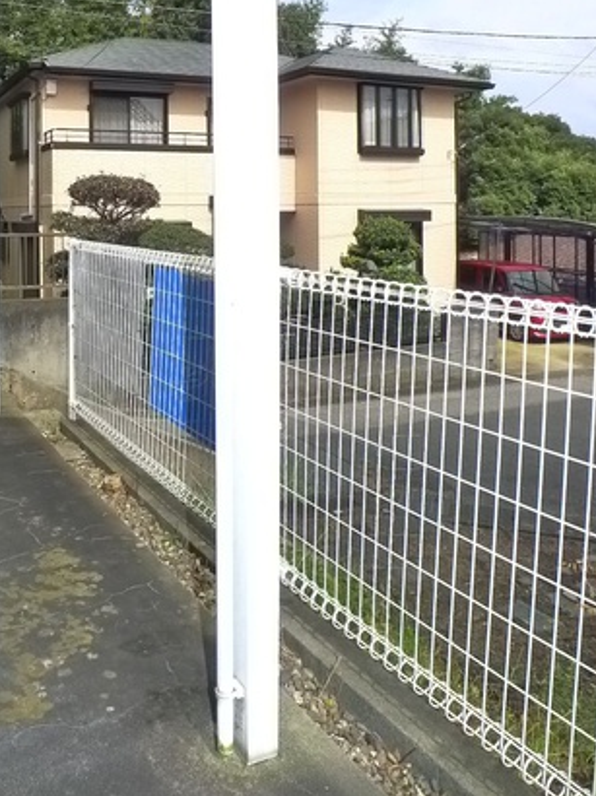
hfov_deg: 34.5
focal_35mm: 41
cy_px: 217
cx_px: 164
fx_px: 942
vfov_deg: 44.5
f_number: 4
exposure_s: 1/640
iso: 400
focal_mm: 5.1
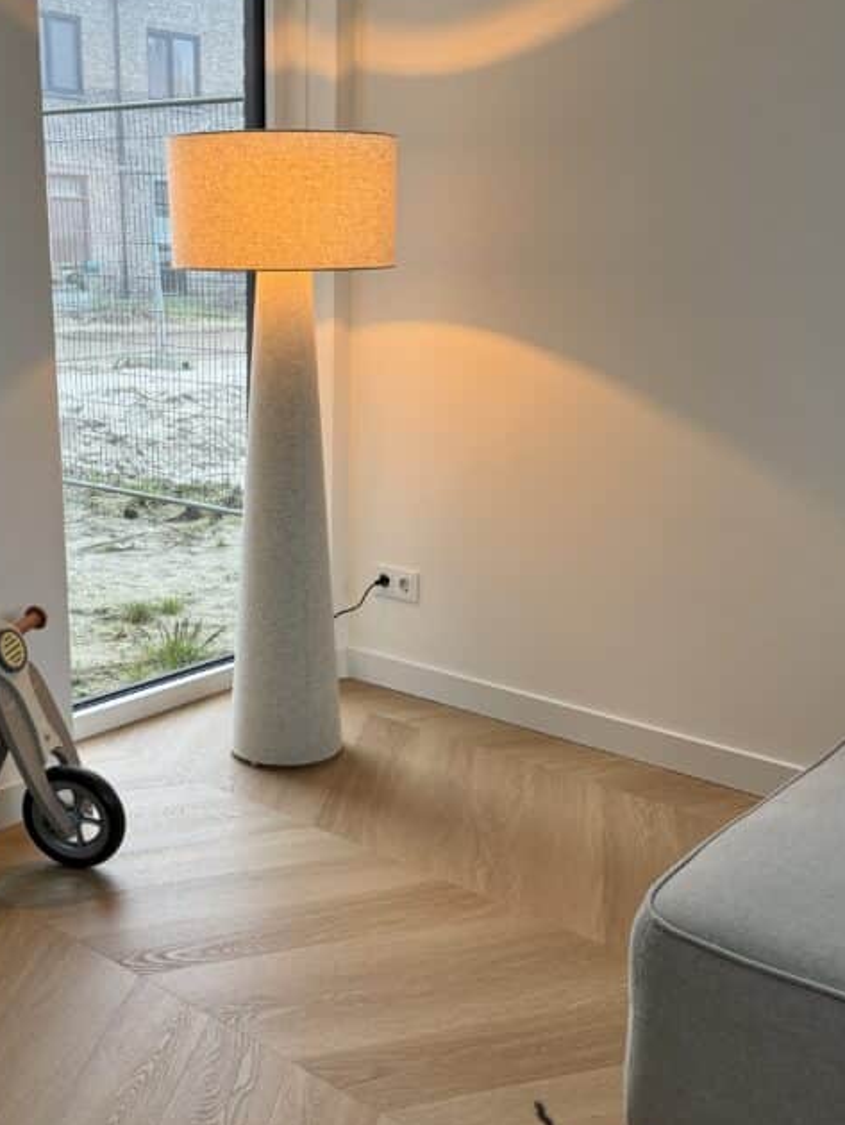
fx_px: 1268
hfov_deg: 36.6
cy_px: 575
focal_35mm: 39
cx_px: 320
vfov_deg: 47.8
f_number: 1.78
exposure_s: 1/60
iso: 160
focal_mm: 6.76
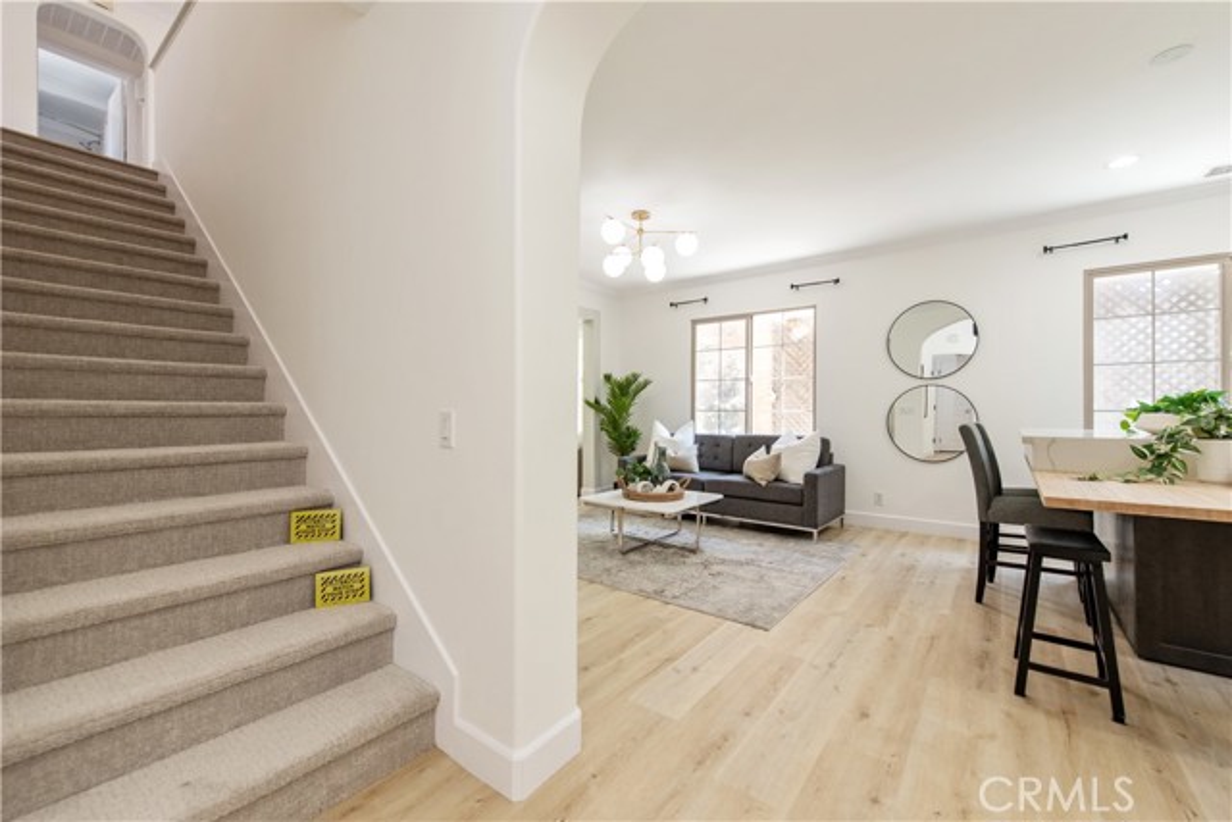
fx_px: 479
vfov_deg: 81.2
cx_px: 616
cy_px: 411
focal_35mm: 14
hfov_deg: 104.2
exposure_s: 1/100
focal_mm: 14
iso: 800
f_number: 5
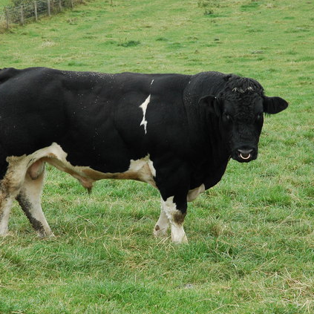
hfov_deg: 12.9
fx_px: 1385
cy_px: 157
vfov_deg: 12.9
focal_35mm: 135
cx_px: 137
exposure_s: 1/80
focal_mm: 70
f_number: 8
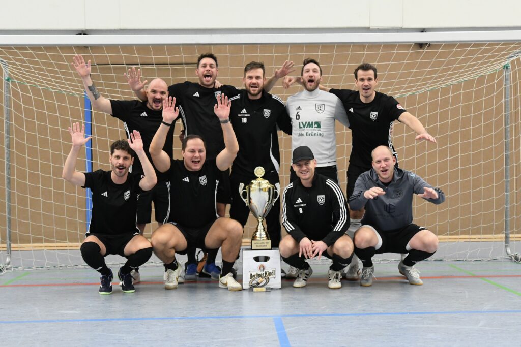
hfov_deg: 48.5
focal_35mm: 40
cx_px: 260
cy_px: 174
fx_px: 579
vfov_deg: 33.4
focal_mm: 40
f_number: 2.8
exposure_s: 1/640
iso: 8000
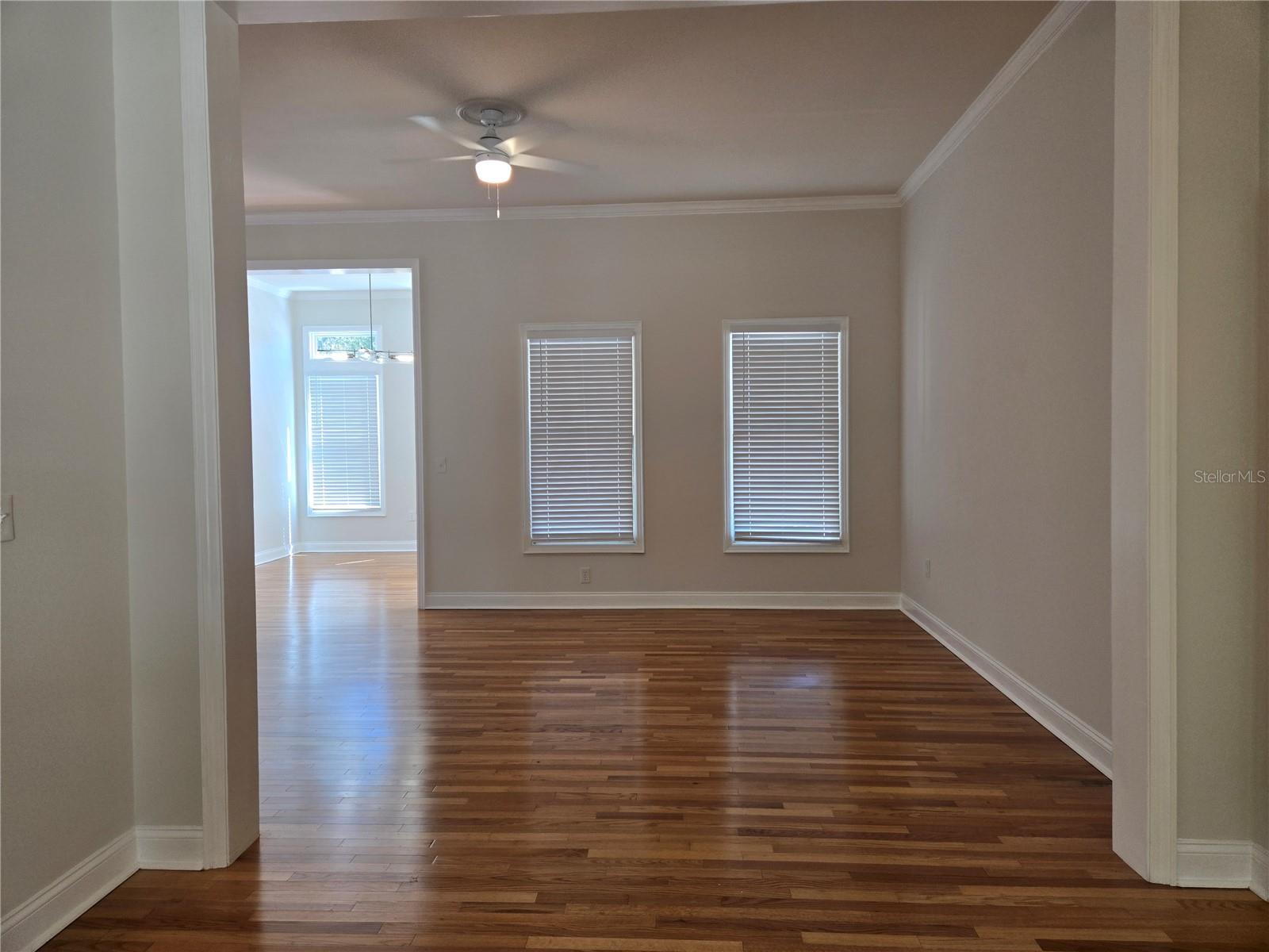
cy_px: 476
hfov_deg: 73.9
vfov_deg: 58.9
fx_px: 843
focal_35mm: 23
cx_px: 634
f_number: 1.8
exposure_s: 1/120
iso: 80
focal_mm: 5.4
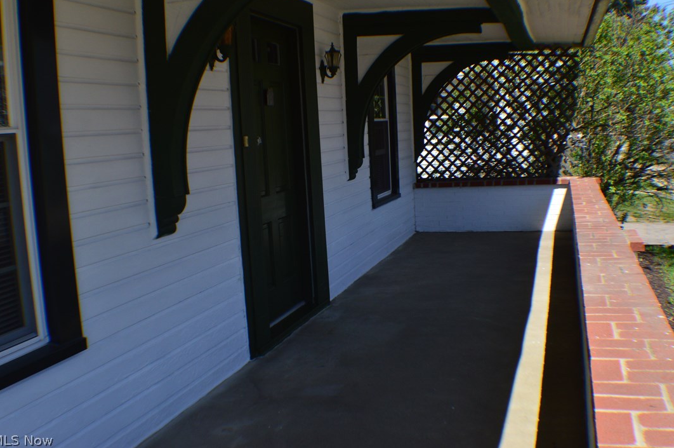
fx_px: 804
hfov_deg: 45.5
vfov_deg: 31.1
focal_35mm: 43
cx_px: 334
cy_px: 221
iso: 400
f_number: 10
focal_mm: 28
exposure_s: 1/320
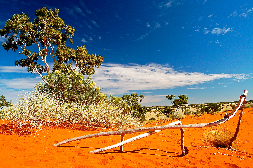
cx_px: 126
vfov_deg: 47.8
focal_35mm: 27
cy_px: 84
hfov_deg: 67.4
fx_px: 190
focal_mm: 18
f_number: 7.1
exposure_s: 1/200
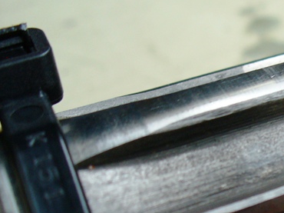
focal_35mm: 82
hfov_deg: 22.8
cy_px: 175
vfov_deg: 17.8
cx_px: 290
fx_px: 672
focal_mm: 6.1
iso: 100
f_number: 2.8
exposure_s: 1/40
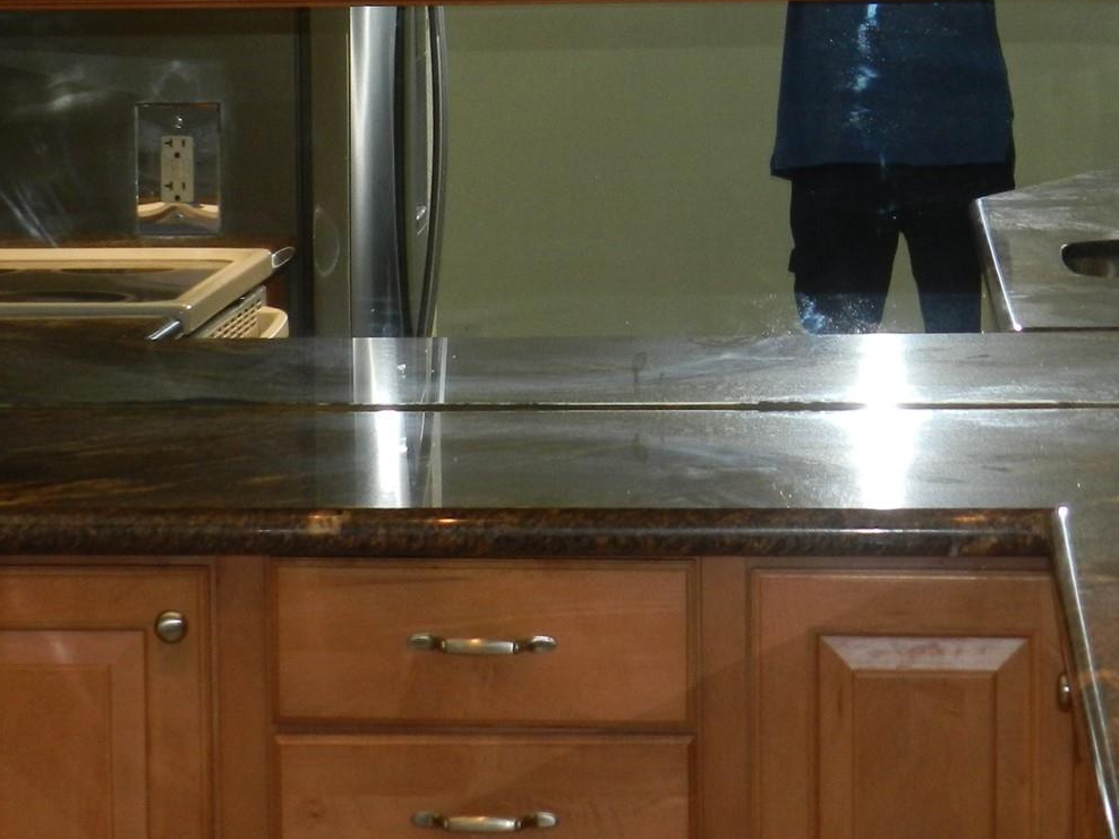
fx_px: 4558
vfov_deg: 10.5
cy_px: 165
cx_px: 479
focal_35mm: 141
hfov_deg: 14.0
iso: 200
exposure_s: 1/30
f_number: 4.7
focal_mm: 12.1
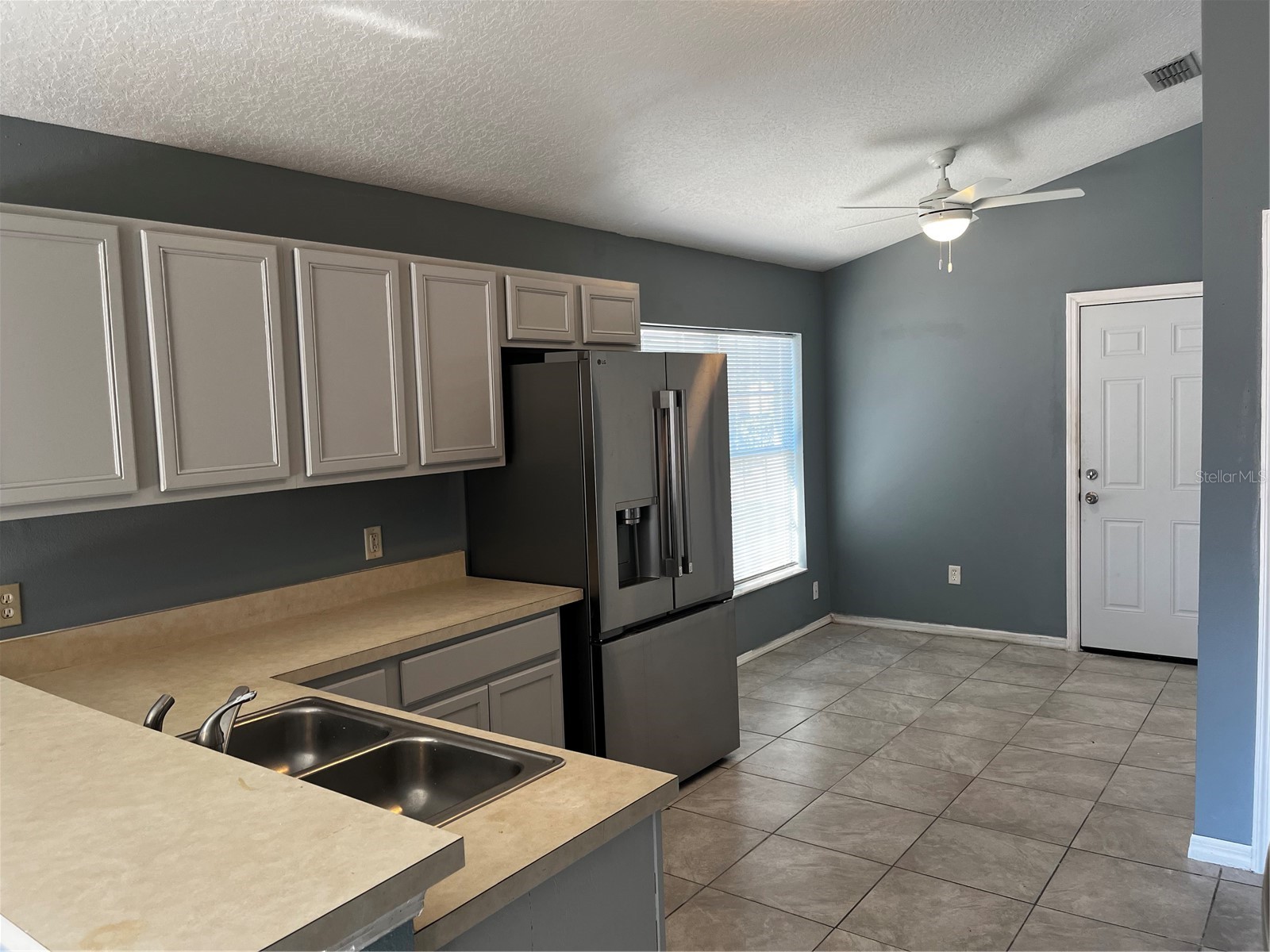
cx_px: 635
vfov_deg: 53.1
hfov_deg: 67.3
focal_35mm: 26
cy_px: 476
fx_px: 954
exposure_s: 1/120
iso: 100
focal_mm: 5.1
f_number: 1.6
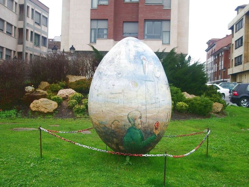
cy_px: 94
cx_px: 124
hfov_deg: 38.2
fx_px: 360
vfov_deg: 29.1
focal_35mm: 50
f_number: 3.1
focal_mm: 8.2
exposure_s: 1/160
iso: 50
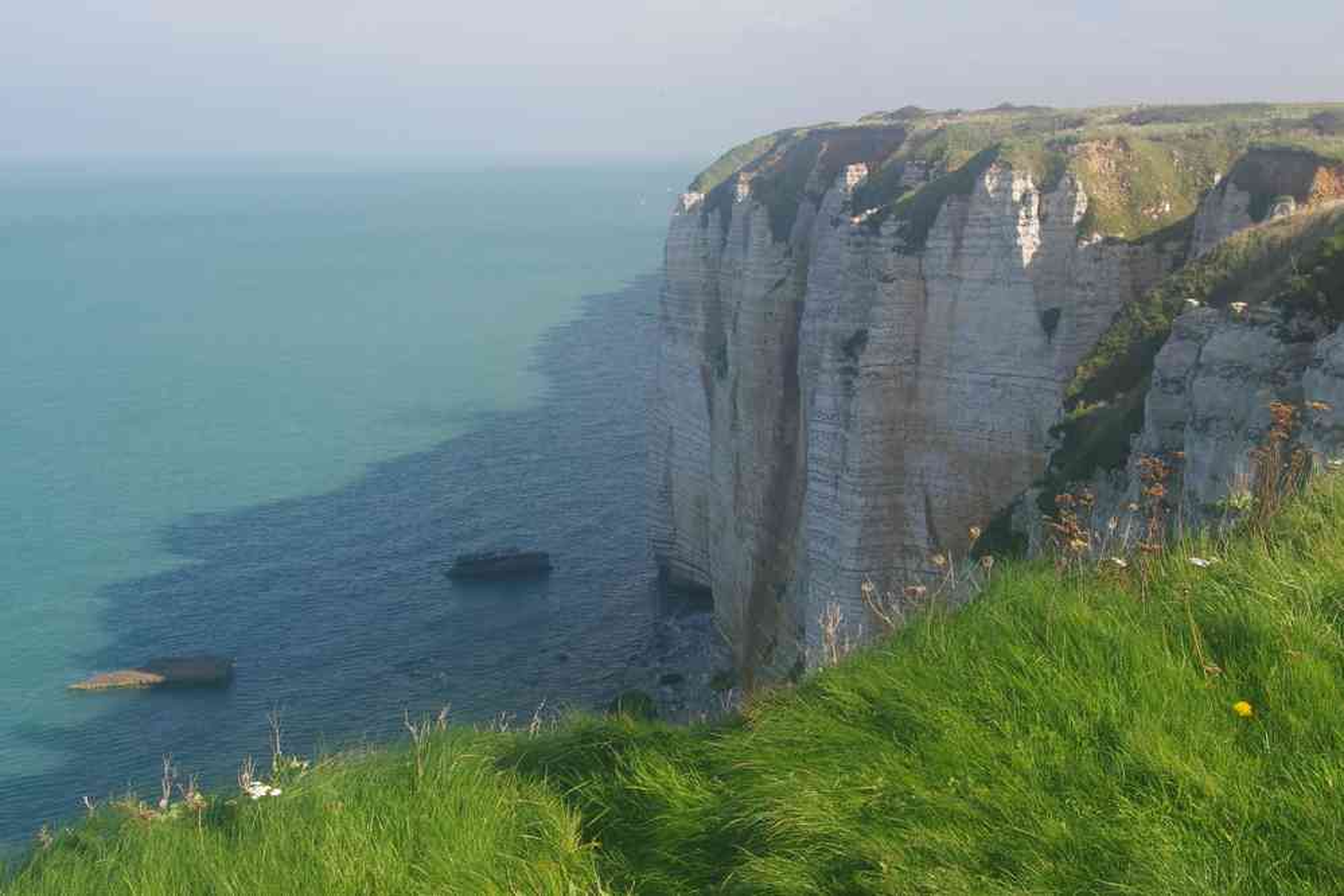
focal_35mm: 50
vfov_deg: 27.3
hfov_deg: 40.0
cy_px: 448
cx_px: 672
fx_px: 1848
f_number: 10
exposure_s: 1/60
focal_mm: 33
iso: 200
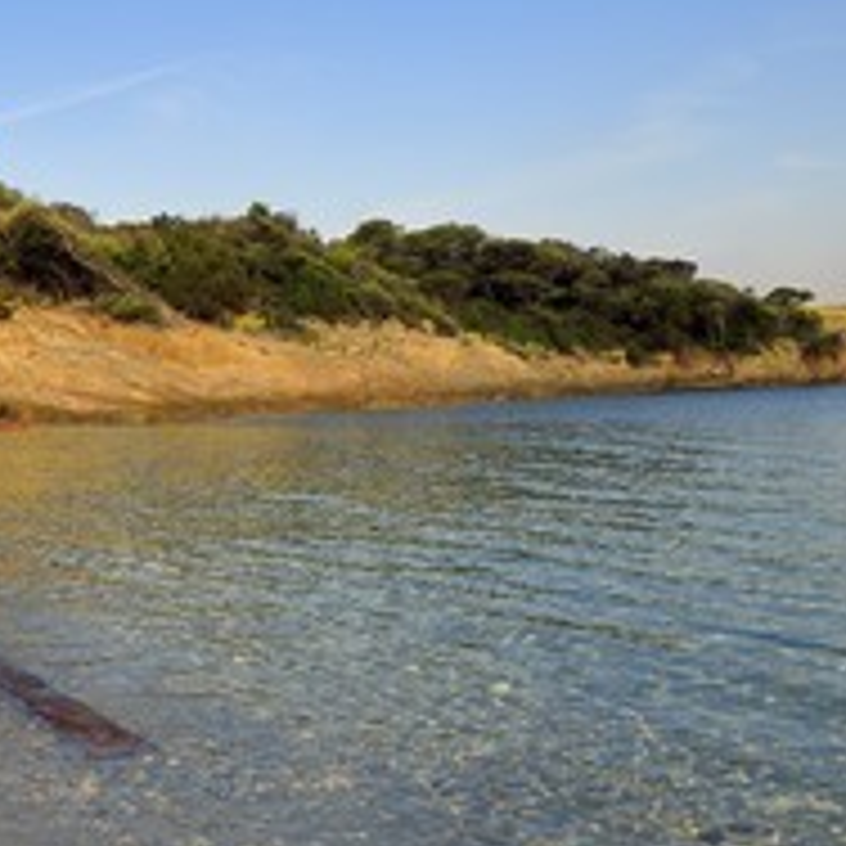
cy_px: 360
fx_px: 1576
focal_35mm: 57
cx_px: 101
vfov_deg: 30.0
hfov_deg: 29.0
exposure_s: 1/800
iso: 200
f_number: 8
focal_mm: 30
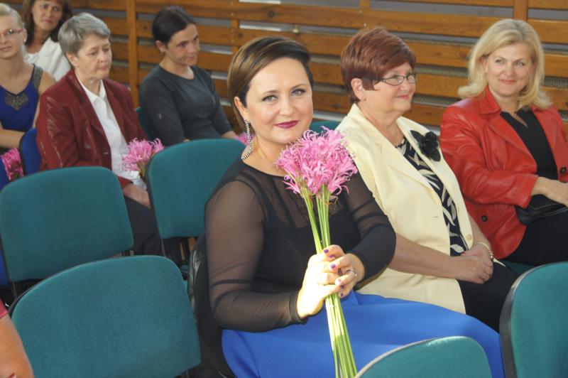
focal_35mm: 68
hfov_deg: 29.9
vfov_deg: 20.1
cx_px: 284
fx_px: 1064
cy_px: 189
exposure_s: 1/60
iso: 800
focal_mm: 45
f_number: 5.6
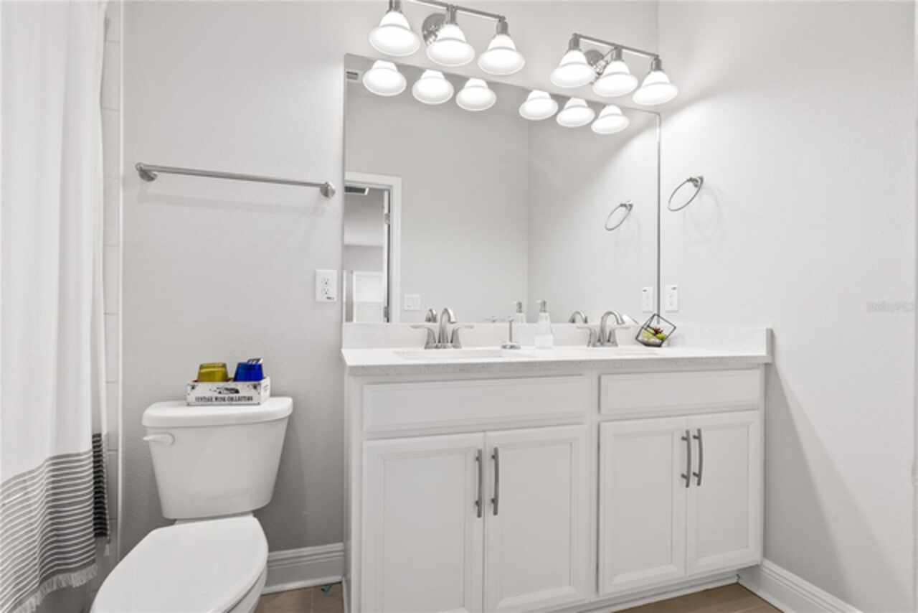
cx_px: 459
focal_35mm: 16
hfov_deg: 96.7
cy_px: 306
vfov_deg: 73.8
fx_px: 408
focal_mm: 16
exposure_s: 1/8
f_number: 9
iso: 250
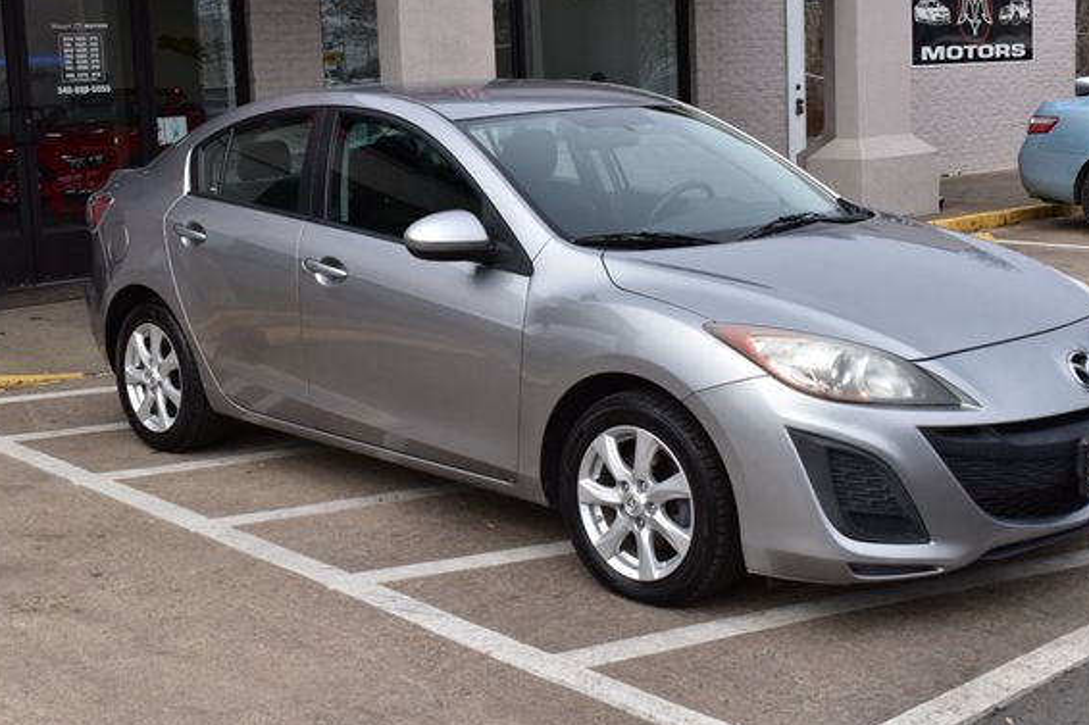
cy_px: 327
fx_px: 1590
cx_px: 531
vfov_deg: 25.7
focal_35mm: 53
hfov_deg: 37.8
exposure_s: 1/500
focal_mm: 31
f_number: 11
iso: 400
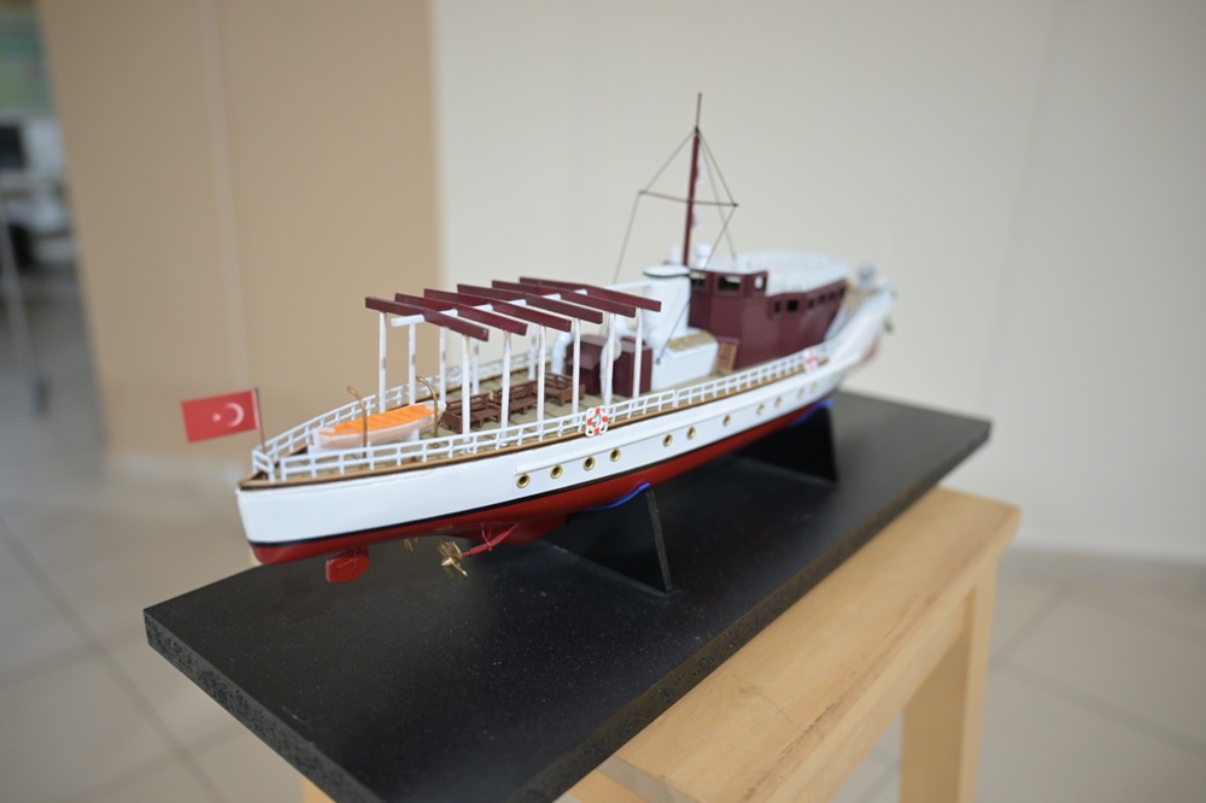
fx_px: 887
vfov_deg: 48.7
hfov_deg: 68.4
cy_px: 402
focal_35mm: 26
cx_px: 603
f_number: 2.8
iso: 1000
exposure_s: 1/50
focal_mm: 26.5
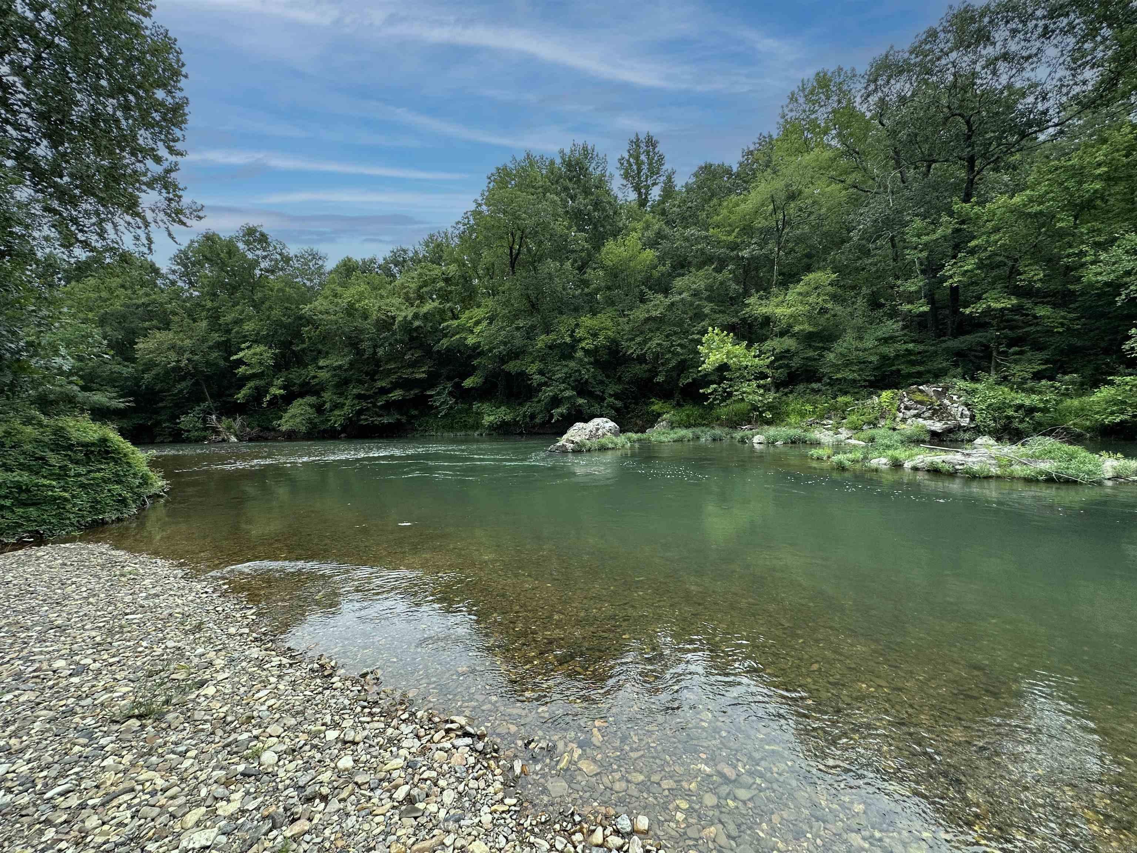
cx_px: 568
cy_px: 426
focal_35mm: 14
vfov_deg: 85.7
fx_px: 460
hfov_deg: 102.1
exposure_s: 1/404
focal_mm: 2.22
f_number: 2.2
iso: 40
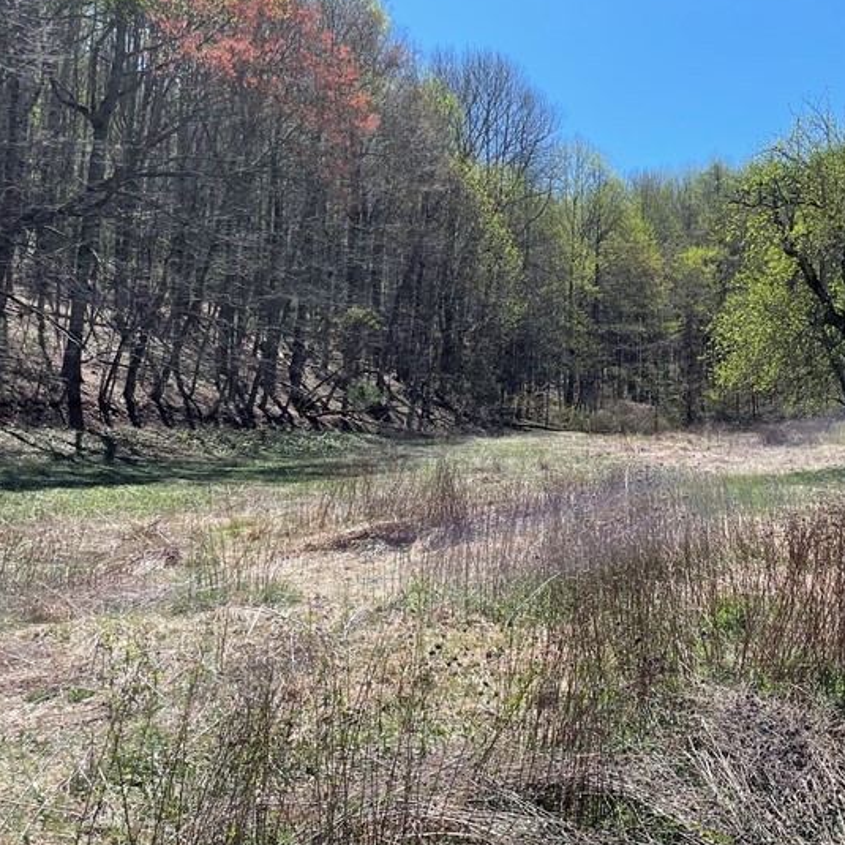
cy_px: 406
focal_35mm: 44
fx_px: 1215
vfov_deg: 38.3
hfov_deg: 37.5
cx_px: 625
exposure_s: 1/2304
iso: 32
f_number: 1.6
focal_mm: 4.2
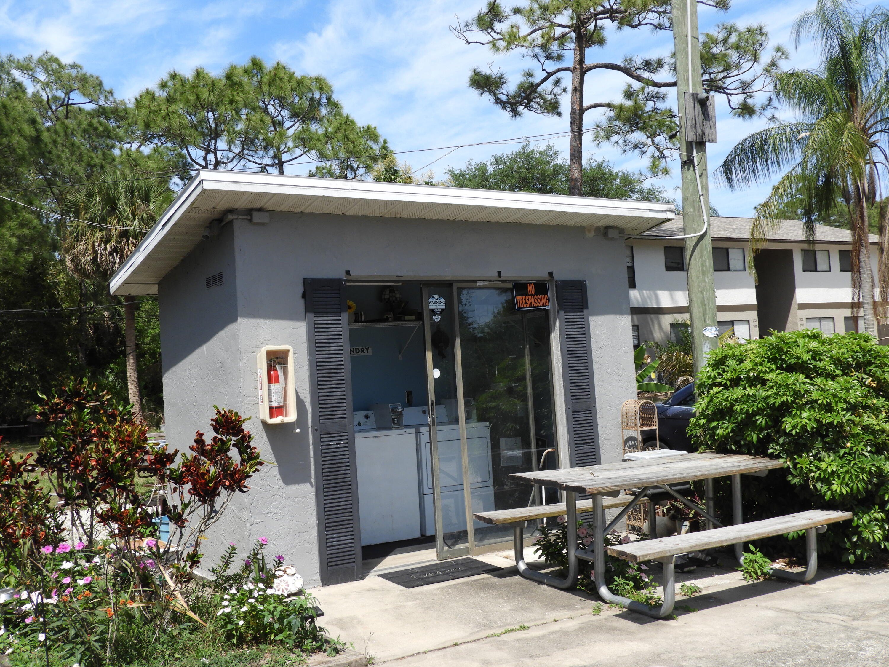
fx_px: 899
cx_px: 444
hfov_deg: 52.6
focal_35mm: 35
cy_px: 334
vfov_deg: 40.7
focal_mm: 6.3
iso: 100
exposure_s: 1/640
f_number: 4.2
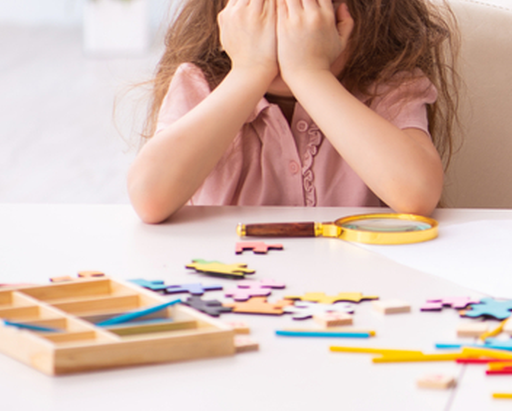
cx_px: 703
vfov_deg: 5.5
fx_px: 4245
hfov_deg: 6.8
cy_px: -55
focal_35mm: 280
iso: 100
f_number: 5
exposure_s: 1/100
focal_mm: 105
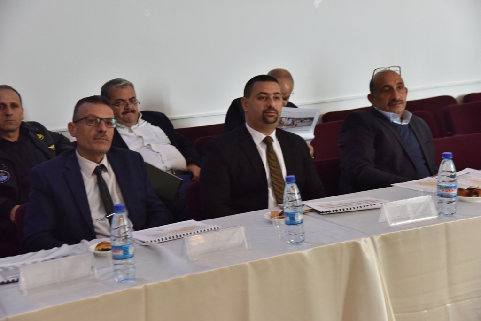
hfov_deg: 31.0
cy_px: 160
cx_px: 240
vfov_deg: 20.9
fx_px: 869
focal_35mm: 65
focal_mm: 65
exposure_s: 1/125
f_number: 5.6
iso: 2500
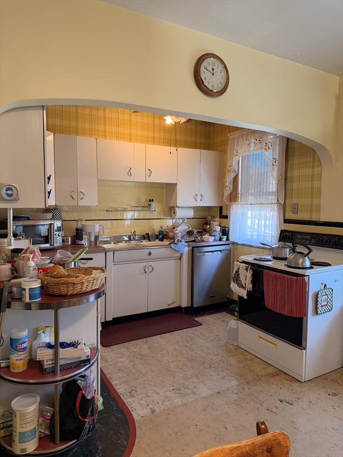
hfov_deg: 56.8
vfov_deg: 71.6
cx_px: 172
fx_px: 317
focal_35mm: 24
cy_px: 228
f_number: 1.78
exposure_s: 1/120
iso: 250
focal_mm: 6.76
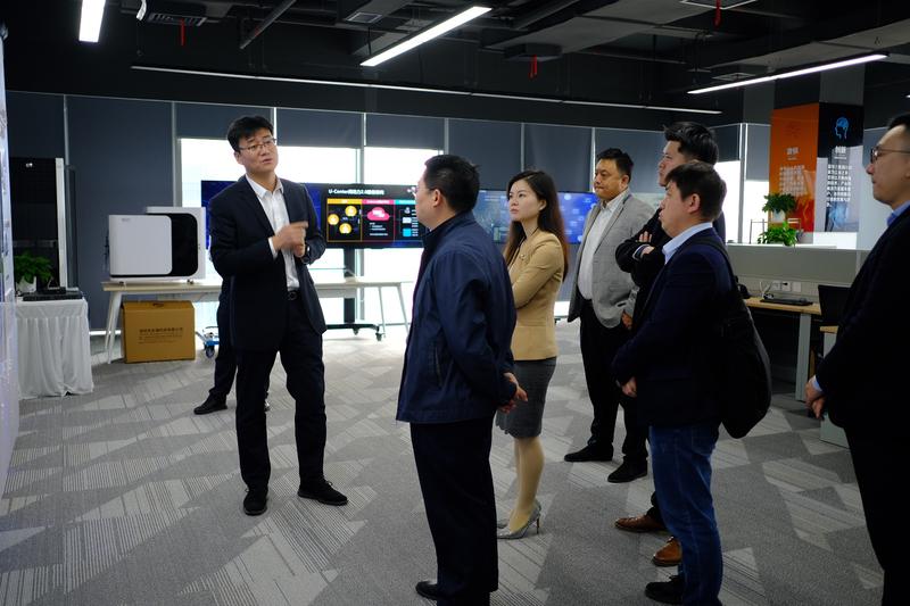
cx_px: 455
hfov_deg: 54.4
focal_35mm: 35
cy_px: 303
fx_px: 884
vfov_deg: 37.8
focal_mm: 23
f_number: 2
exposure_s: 1/80
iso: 160
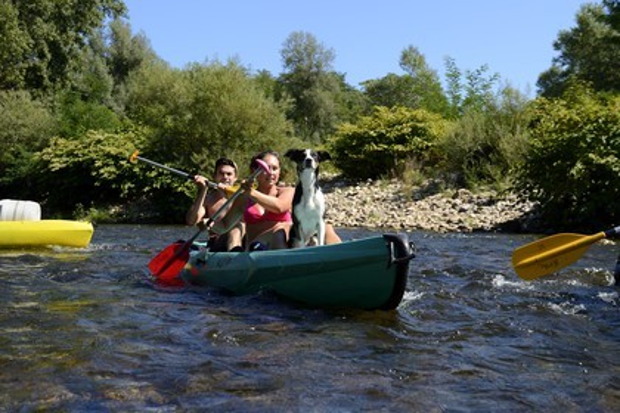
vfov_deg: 24.6
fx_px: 947
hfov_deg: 36.2
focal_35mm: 55
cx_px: 310
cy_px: 206
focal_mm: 55
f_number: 6.3
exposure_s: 1/500
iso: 200
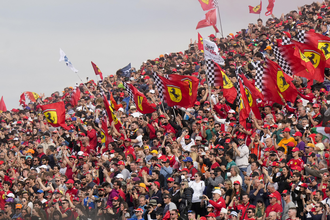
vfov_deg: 2.3
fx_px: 5499
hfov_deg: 3.4
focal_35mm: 600
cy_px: 110
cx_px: 165
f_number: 7.1
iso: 640
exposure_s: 1/1250
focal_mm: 400
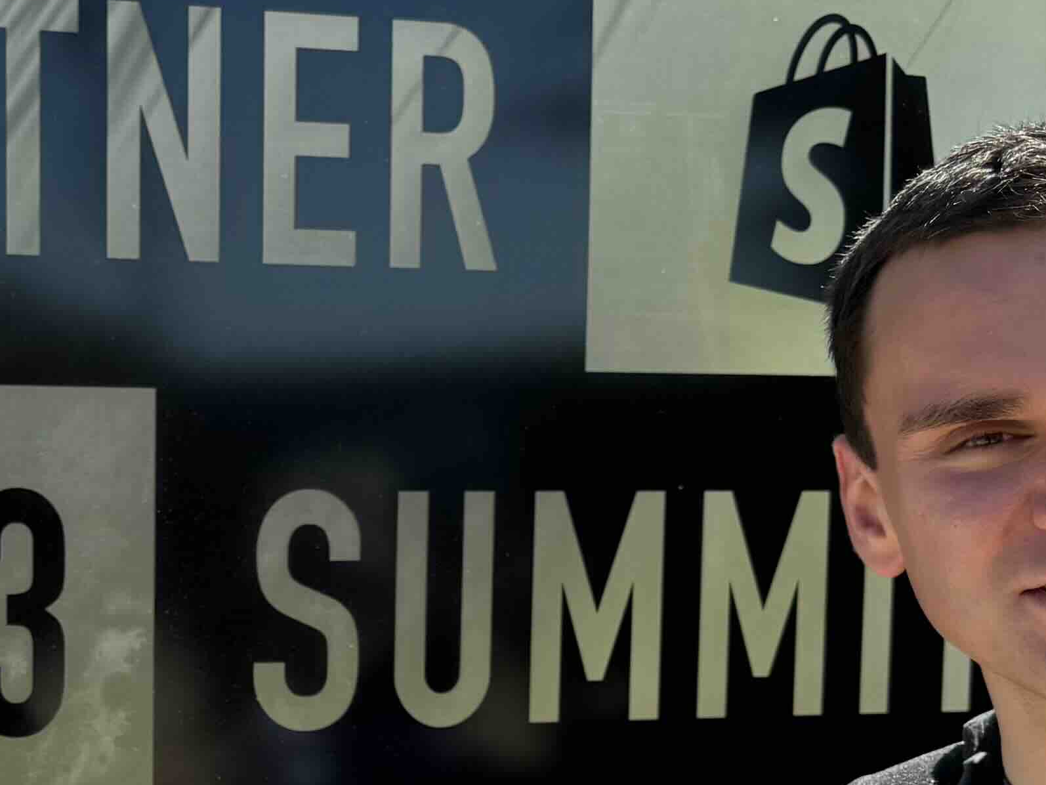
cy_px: 870
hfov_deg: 21.7
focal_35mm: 86
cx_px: -63
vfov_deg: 16.6
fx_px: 2599
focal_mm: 6.86
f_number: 1.78
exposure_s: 1/2415
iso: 80
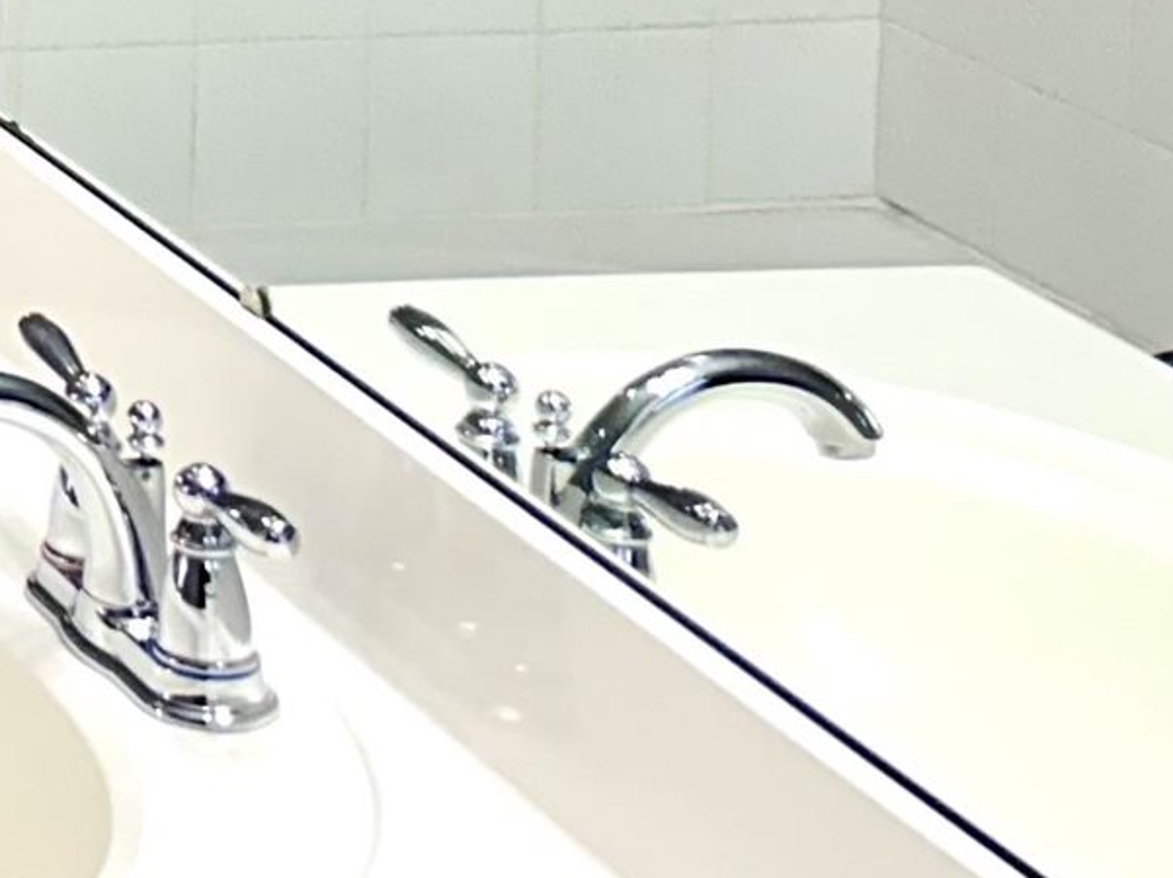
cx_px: -1407
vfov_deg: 10.1
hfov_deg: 12.5
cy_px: -1052
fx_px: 4504
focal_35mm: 133
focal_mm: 5.7
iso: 80
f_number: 1.5
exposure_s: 1/120
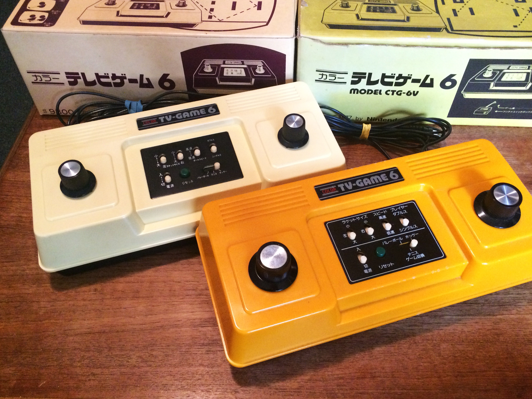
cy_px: 197
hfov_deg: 56.8
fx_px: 492
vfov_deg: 44.2
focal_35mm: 32
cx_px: 282
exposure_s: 1/25
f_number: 2.2
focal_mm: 4.15
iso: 320
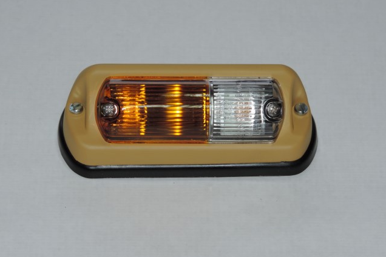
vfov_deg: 7.7
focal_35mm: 178
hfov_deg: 11.5
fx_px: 1908
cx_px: 193
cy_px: 120
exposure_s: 1/60
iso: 200
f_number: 4.5
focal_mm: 30.3
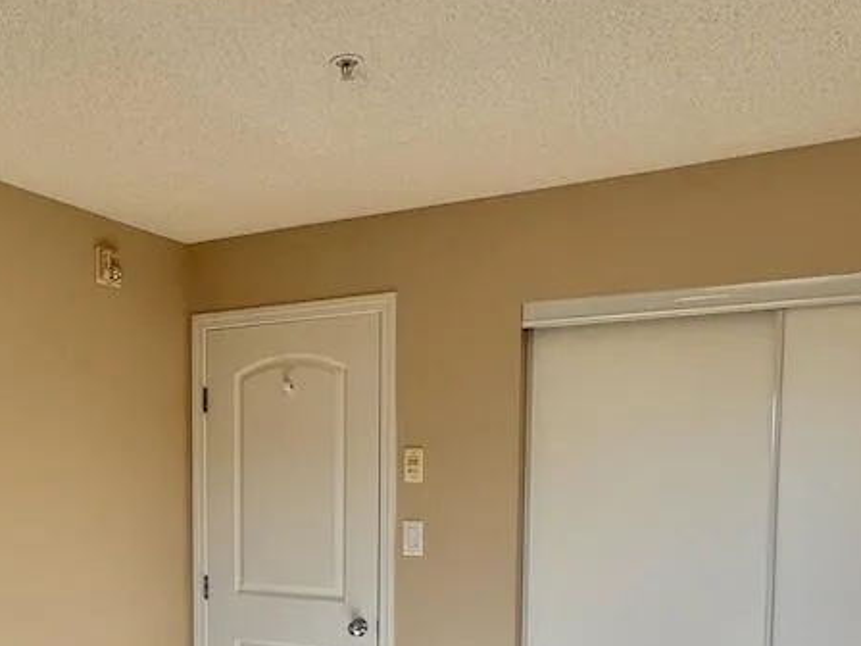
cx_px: 259
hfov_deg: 45.8
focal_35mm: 40
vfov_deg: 34.3
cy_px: 559
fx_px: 995
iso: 40
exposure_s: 1/346
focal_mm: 2.22
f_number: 2.2
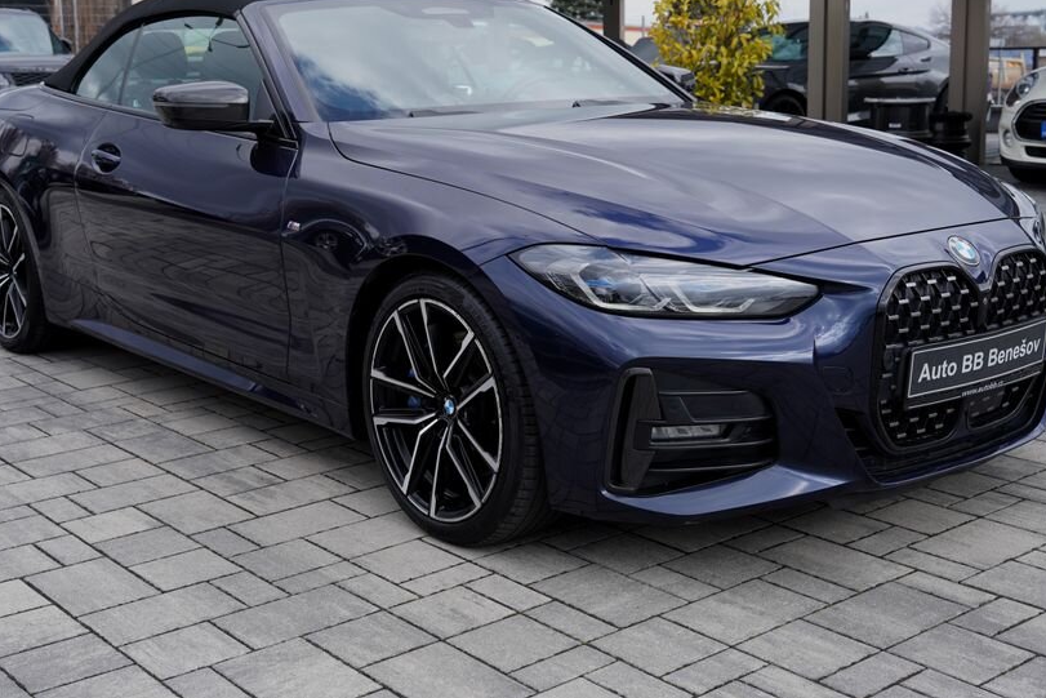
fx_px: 1395
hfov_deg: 41.1
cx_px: 504
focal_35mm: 48
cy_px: 260
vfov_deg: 28.0
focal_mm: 38
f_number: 6.3
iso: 100
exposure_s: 1/160
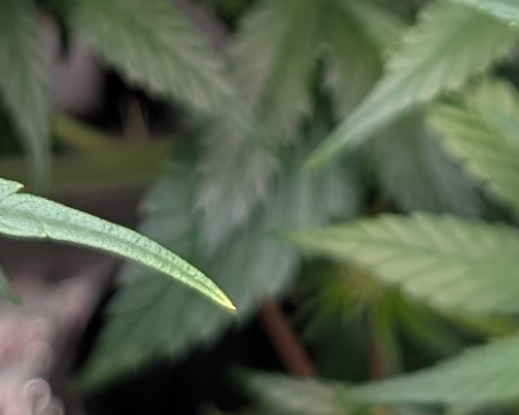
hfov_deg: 10.2
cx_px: 196
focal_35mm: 190
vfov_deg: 7.8
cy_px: -386
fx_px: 2918
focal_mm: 6.9
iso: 19
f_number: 1.68
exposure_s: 1/293
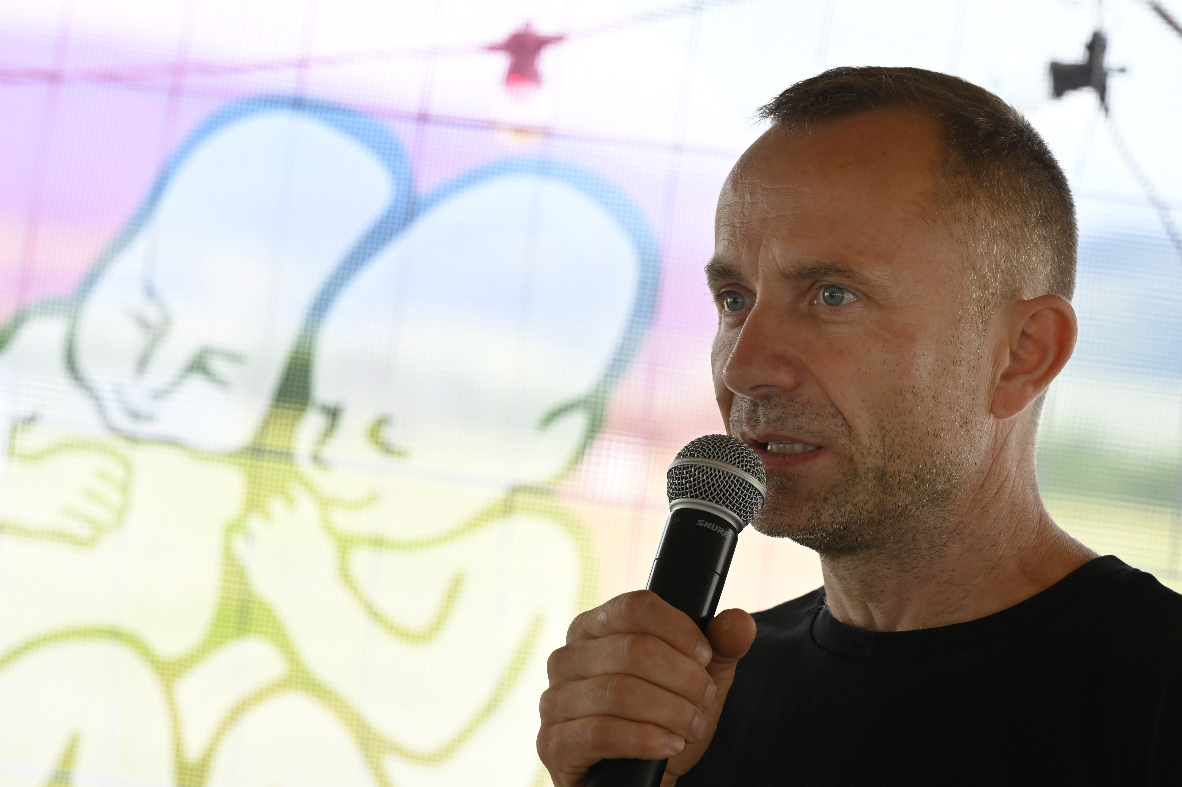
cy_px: 394
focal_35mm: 200
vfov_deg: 6.9
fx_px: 6562
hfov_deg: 10.3
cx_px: 591
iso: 500
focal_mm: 200
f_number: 8
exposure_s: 1/80
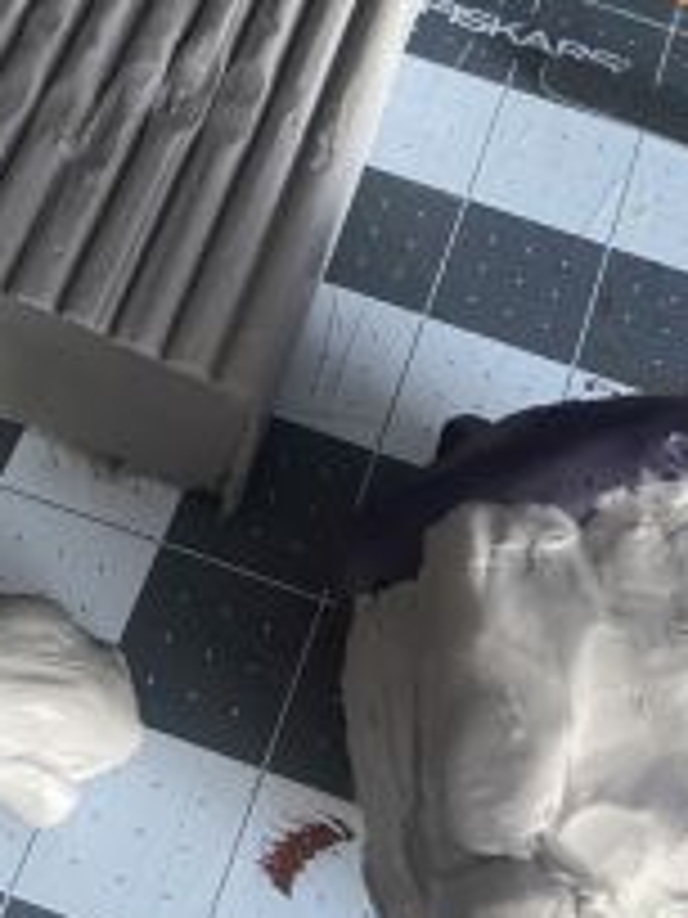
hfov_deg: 28.6
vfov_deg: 37.3
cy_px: 360
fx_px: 1352
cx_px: 337
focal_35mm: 51
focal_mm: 4.25
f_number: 1.8
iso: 640
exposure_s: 1/30
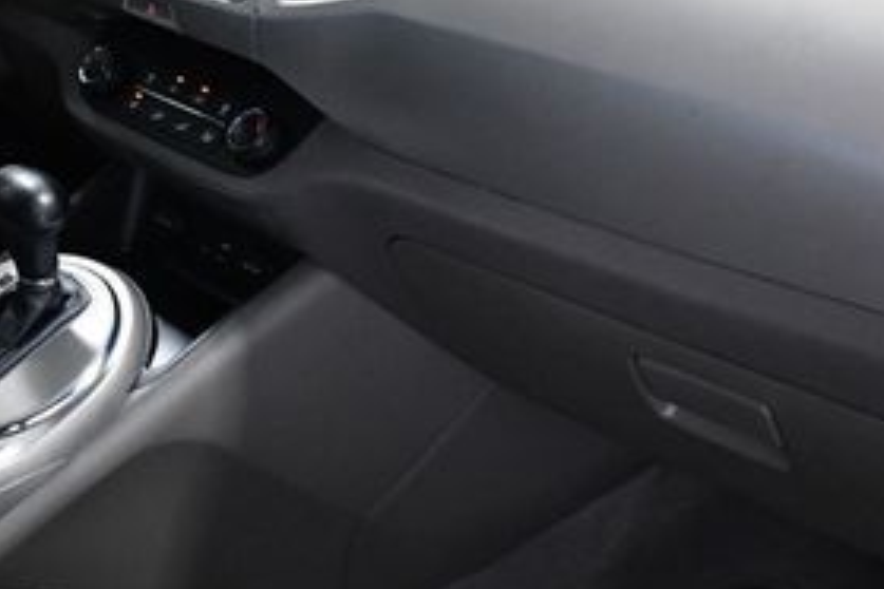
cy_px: 285
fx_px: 1522
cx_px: 146
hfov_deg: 31.3
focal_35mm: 62
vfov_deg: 21.9
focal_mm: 18
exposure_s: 1/160
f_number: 6.3
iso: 2500
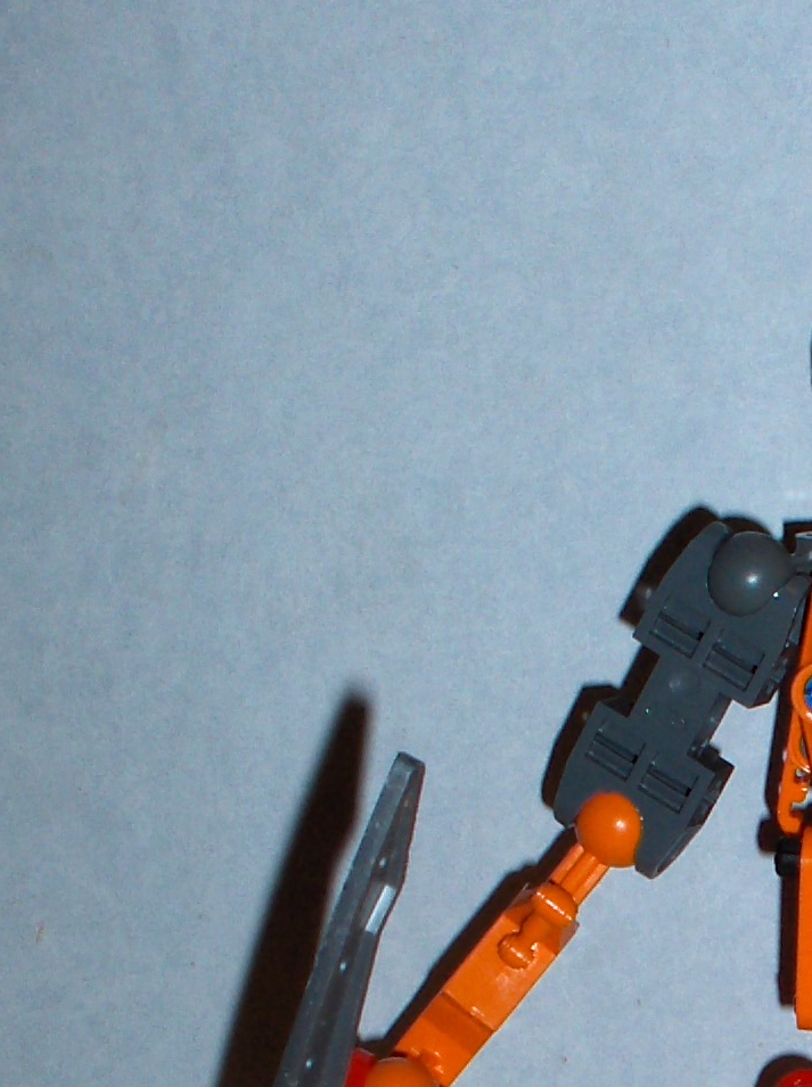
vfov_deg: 23.8
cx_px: 996
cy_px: 1243
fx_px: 2384
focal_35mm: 76
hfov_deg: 18.3
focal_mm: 5.8
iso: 53
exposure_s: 1/60
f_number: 5.6
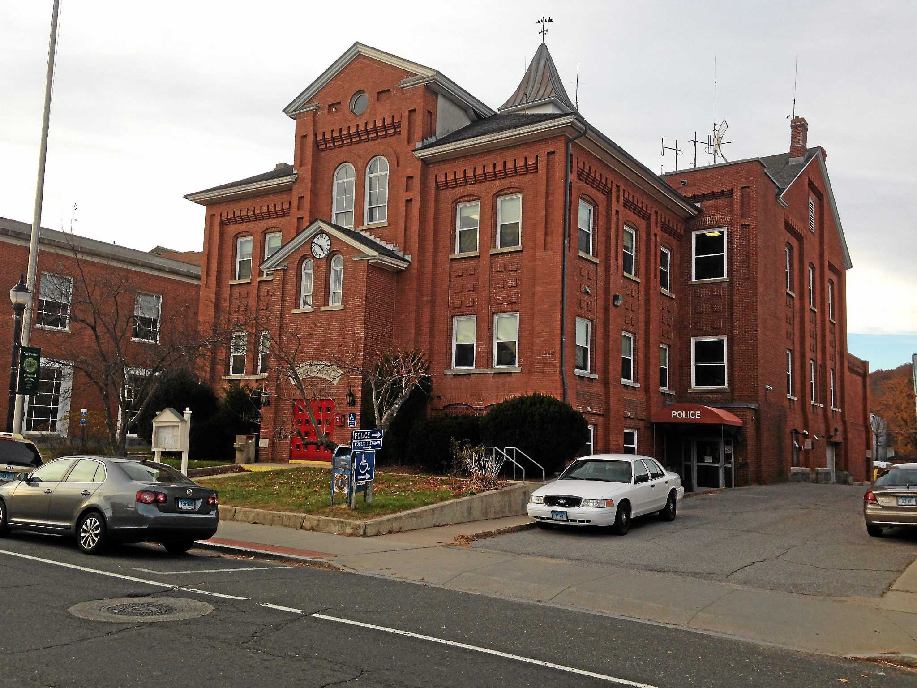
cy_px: 344
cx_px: 458
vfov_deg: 42.9
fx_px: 874
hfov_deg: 55.4
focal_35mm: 33
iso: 50
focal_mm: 4.12
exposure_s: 1/182
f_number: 2.4
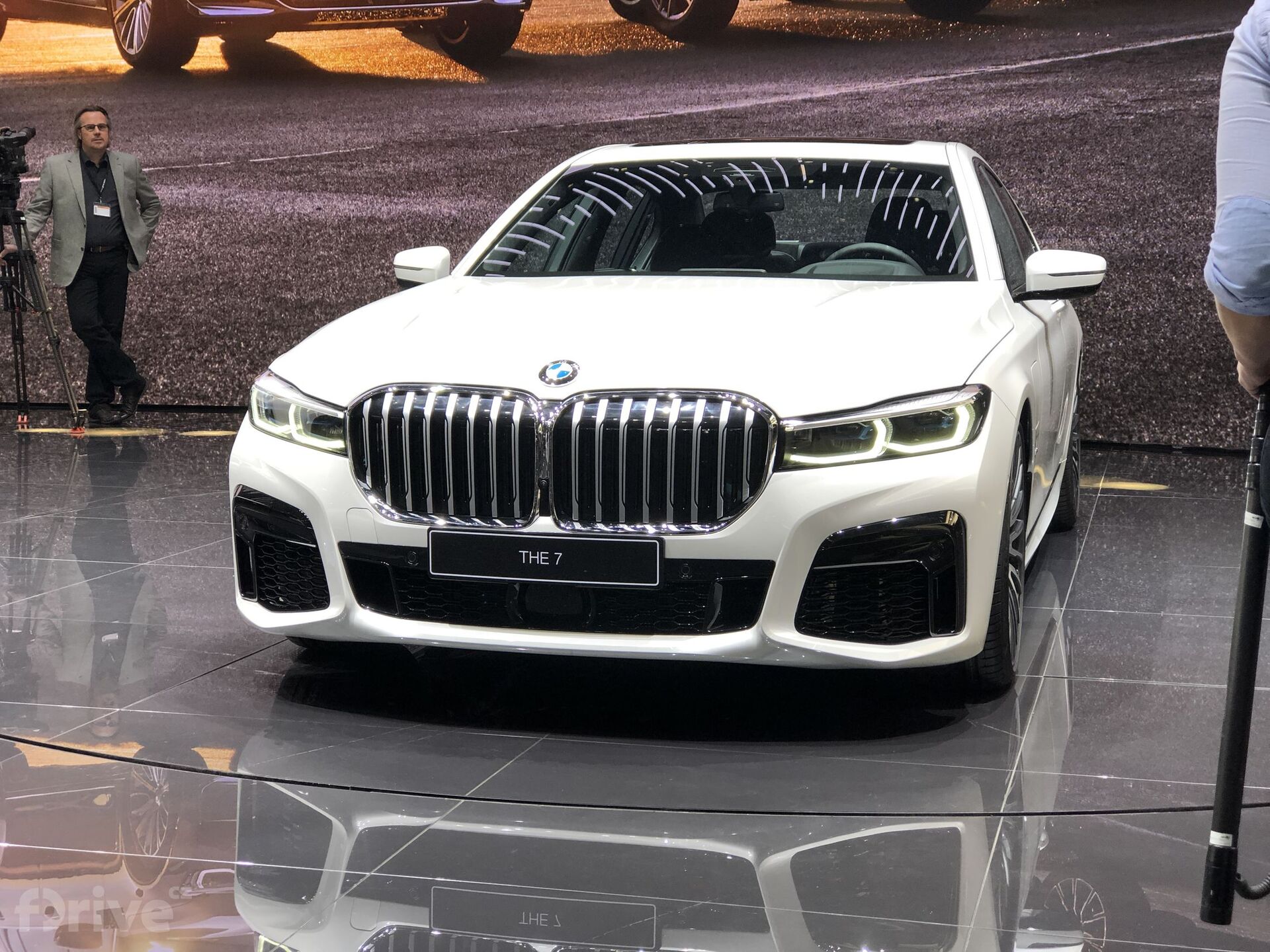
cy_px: 476
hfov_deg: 33.8
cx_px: 635
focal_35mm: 57
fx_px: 2091
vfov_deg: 25.7
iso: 64
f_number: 2.8
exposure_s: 1/98
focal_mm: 6.6
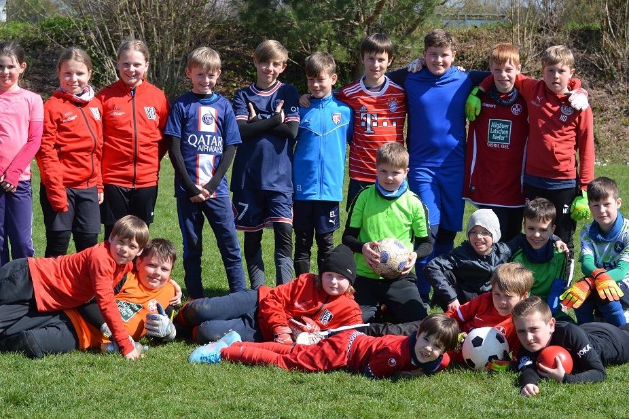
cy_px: 210
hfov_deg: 24.6
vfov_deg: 16.5
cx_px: 314
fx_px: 1441
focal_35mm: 82
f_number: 6.3
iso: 400
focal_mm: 55
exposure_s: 1/1600
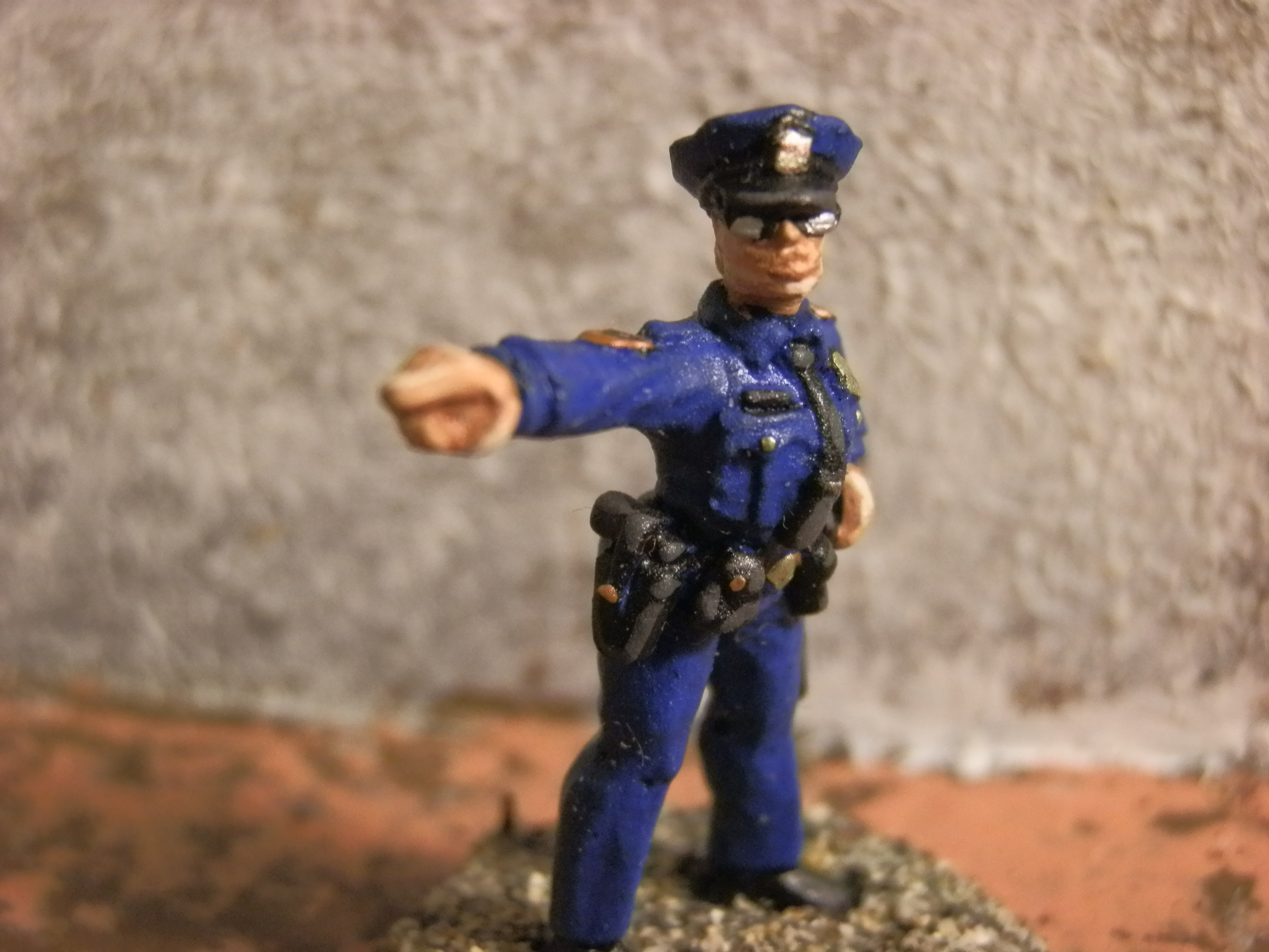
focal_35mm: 61
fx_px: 2236
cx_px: 634
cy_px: 476
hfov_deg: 31.7
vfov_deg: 24.0
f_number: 3.7
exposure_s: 1/60
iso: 400
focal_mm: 10.99
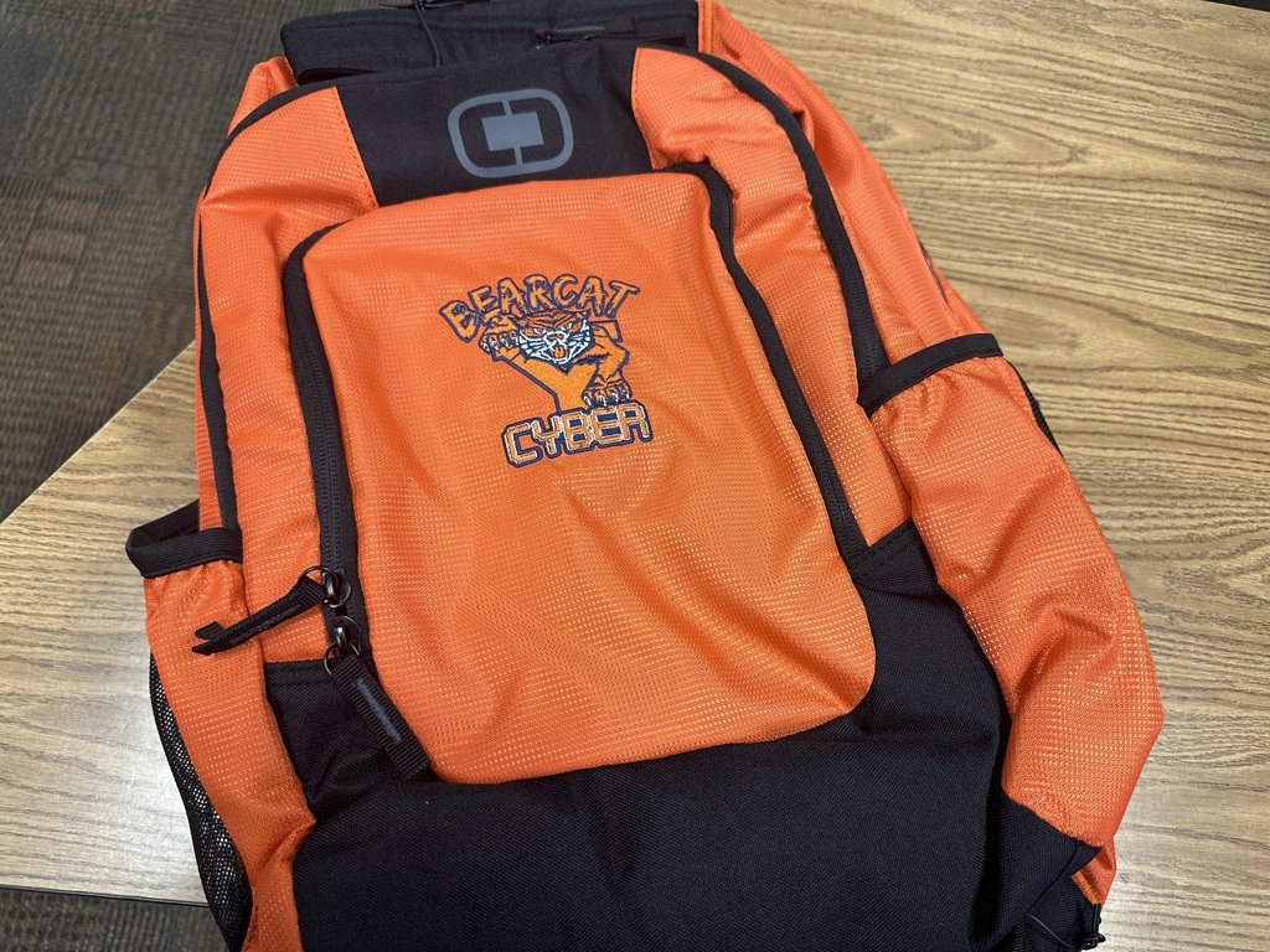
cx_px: 635
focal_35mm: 24
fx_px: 881
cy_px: 476
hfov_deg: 71.6
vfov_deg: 56.8
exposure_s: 1/60
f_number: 1.78
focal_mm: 6.86
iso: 125
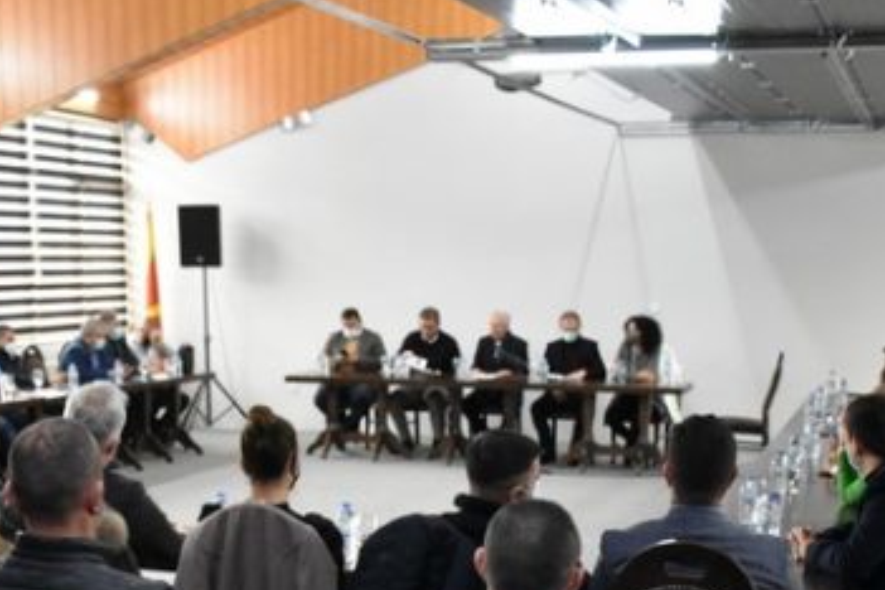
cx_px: 366
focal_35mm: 59
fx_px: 1450
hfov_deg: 33.9
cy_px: 625
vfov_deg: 21.9
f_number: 3.5
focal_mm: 18
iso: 4000
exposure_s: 1/100
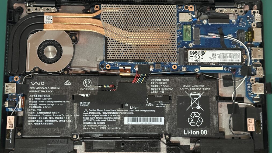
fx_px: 382
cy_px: 82
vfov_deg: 22.6
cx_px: 137
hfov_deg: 39.2
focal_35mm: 53
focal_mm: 6.86
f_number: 1.78
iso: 500
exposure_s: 1/25
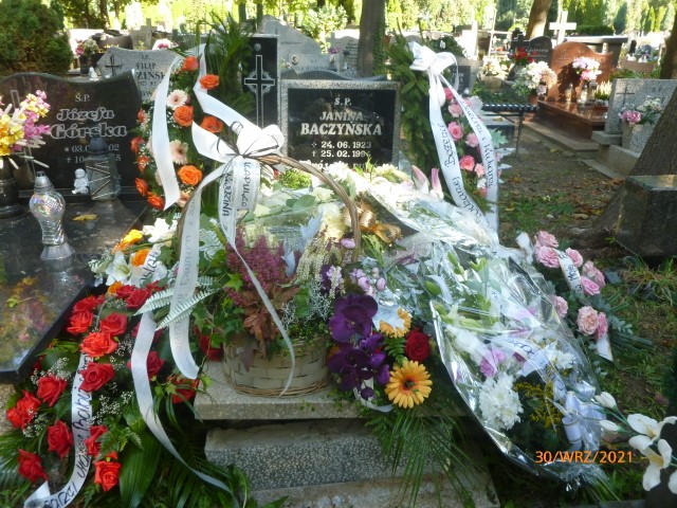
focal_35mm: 28
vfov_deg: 49.7
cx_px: 338
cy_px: 254
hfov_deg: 63.4
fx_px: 548
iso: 100
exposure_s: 1/60
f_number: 3.3
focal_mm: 5
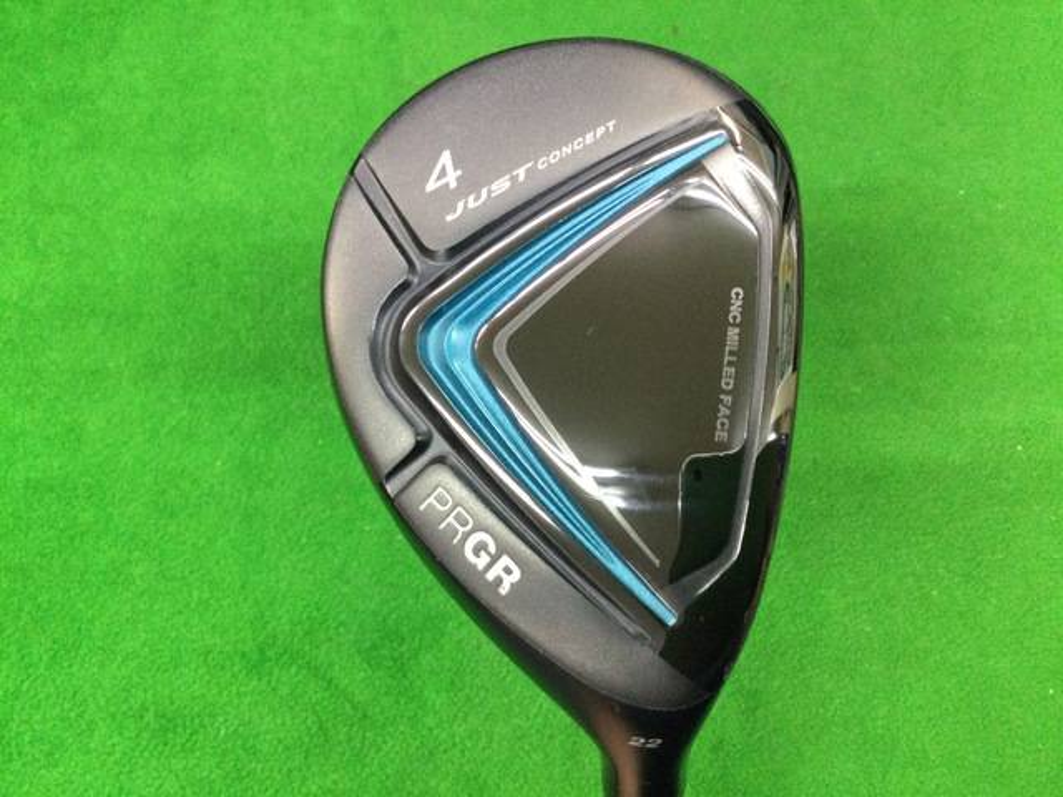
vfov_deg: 45.4
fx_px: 952
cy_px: 398
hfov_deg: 58.4
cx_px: 532
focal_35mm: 31
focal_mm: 3.3
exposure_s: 1/30
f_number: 2.4
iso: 200
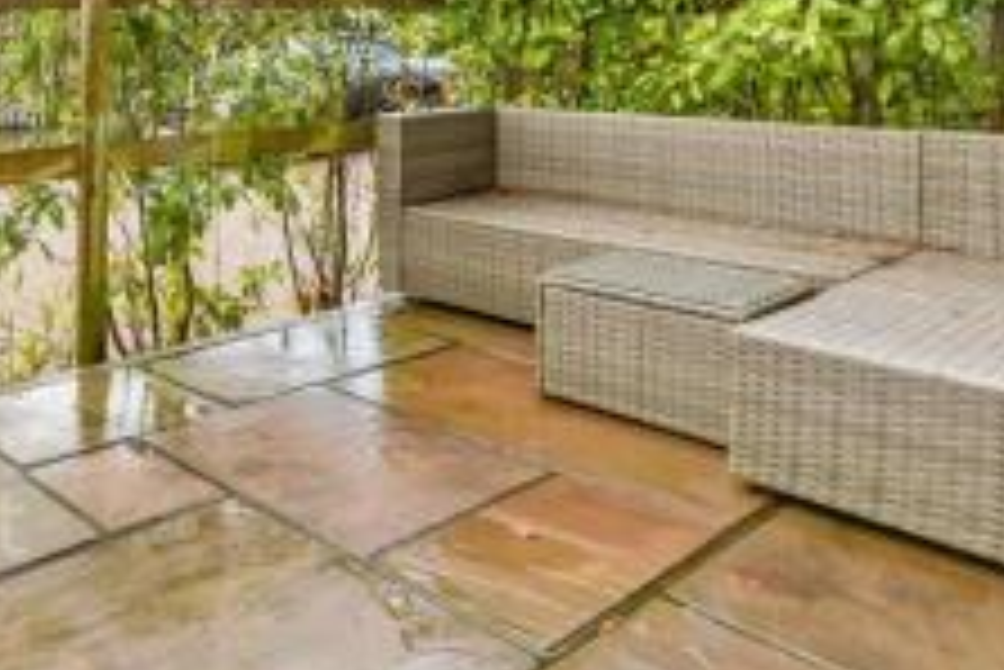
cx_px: 14
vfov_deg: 37.7
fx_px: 893
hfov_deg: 48.8
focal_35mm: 32
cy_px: 34
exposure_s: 1/13
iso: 160
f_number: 8
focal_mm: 10
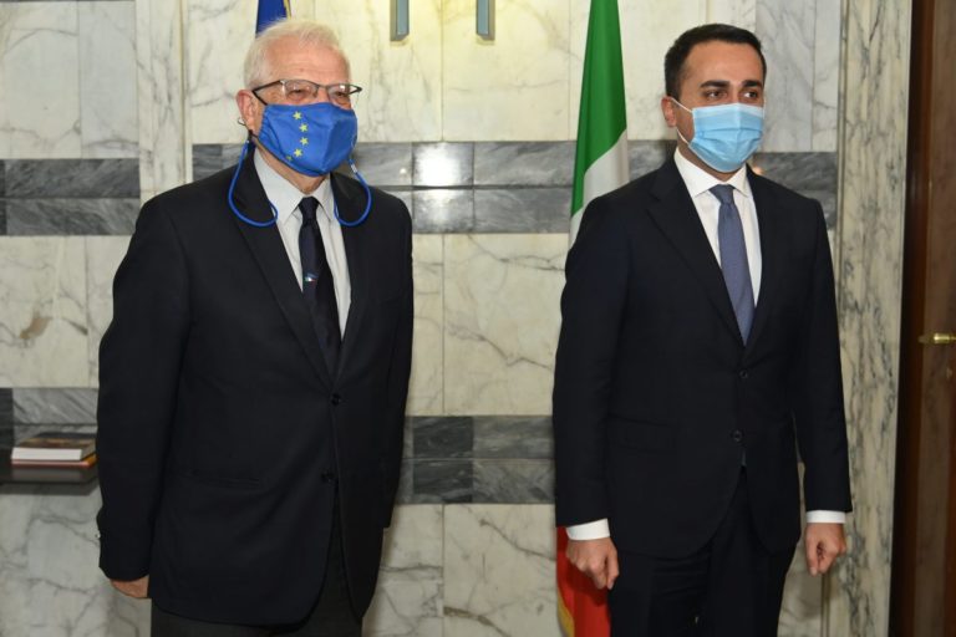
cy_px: 318
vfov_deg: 35.1
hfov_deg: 50.7
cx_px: 478
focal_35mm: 38
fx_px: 1009
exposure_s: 1/125
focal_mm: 38
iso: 1000
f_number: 4
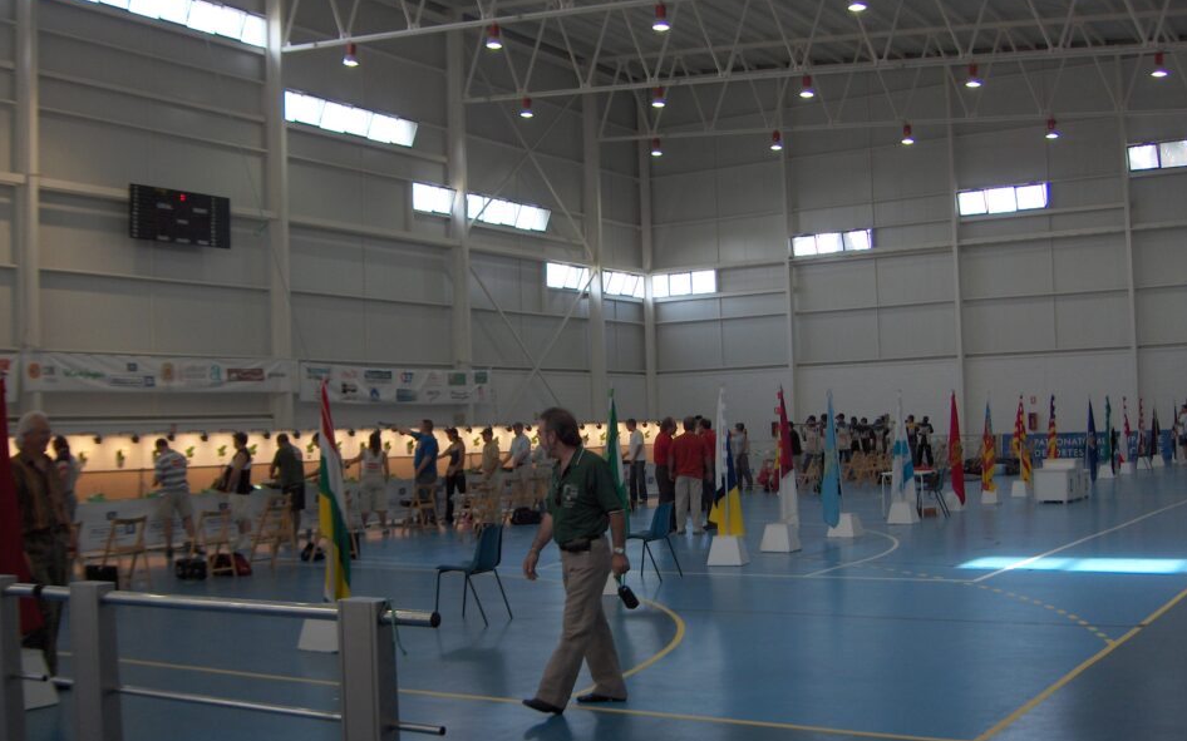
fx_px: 1359
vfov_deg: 30.5
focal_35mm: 42
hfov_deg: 47.2
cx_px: 592
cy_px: 421
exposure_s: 1/91.2
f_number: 2.8
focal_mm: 8
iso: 200
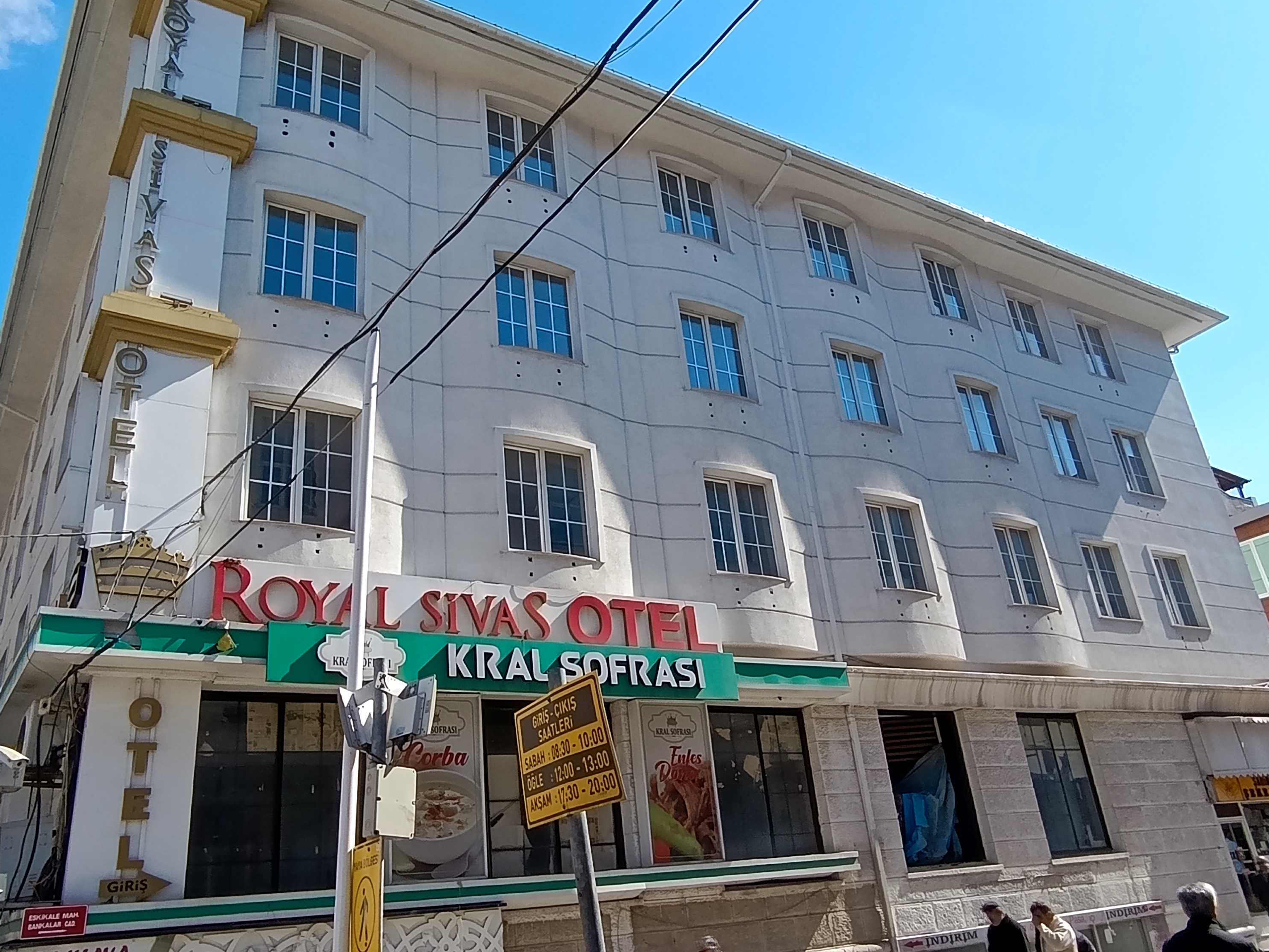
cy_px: 484
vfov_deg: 58.9
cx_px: 594
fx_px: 843
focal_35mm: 23
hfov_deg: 73.8
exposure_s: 1/697
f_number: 2.2
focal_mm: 1.65
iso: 50
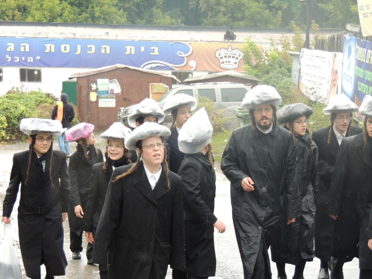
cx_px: 186
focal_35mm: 100
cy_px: 140
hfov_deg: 19.6
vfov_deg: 14.8
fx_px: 1075
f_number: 4.1
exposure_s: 1/200
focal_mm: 17.8
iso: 400
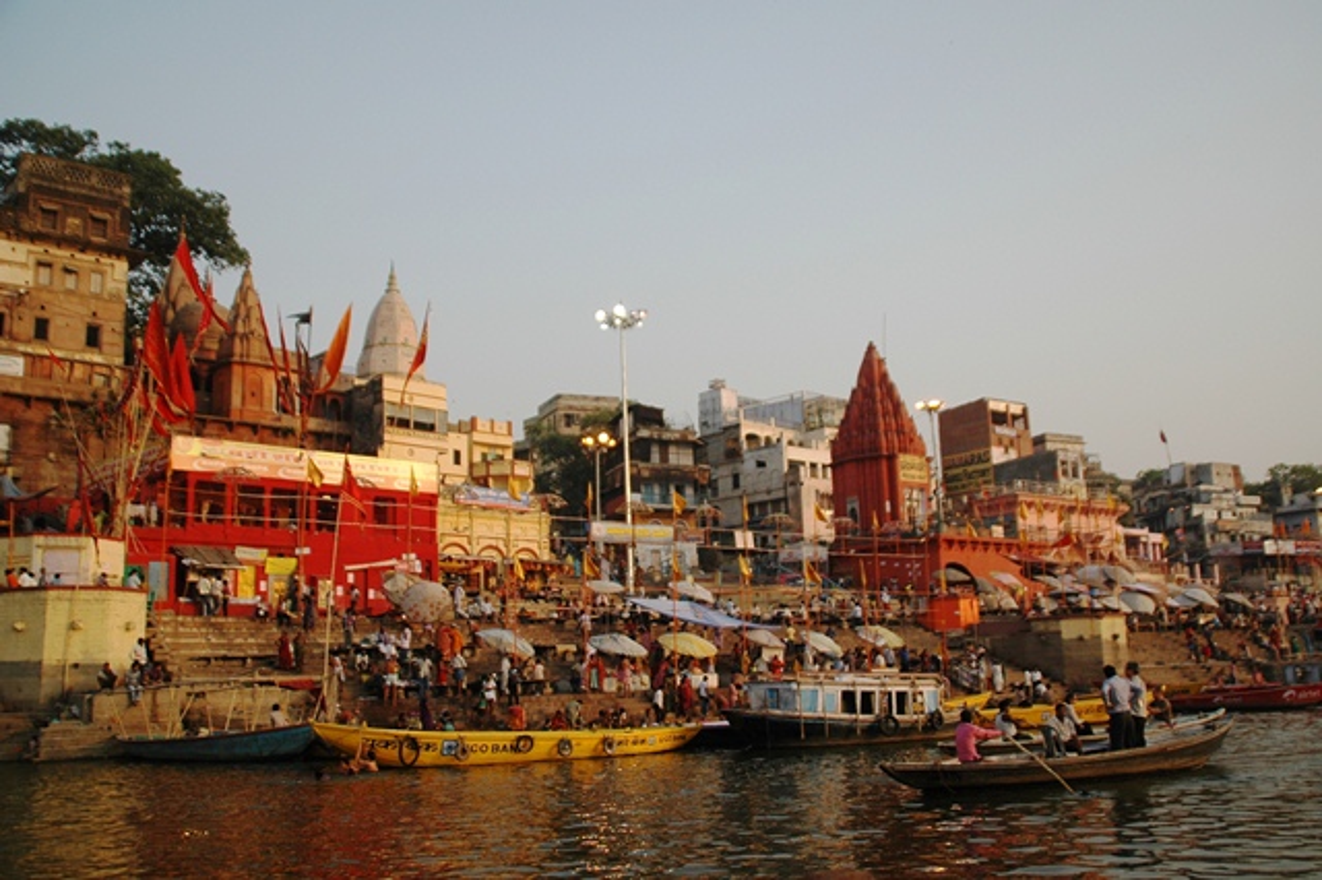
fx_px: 1211
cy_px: 440
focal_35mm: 33
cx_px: 661
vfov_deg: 39.9
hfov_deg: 57.2
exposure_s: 1/800
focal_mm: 22
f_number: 3.8
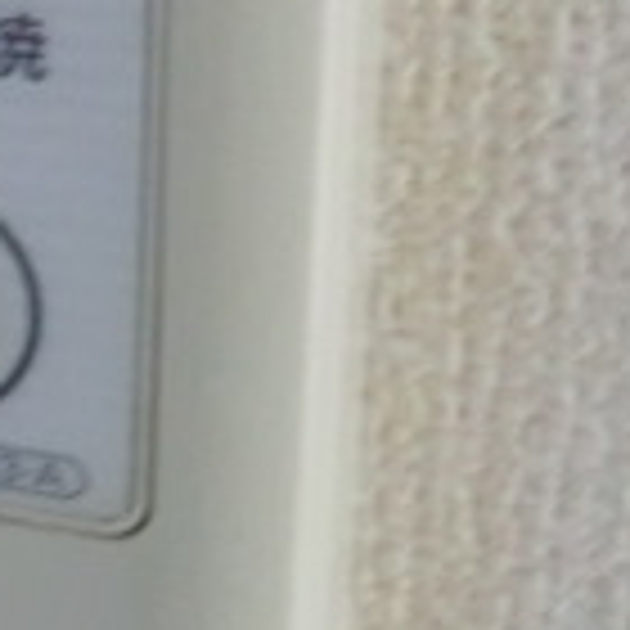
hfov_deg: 16.2
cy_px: 0
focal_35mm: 97
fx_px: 1997
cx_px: -351
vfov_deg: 17.5
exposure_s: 1/25
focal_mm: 4.3
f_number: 3.2
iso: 800
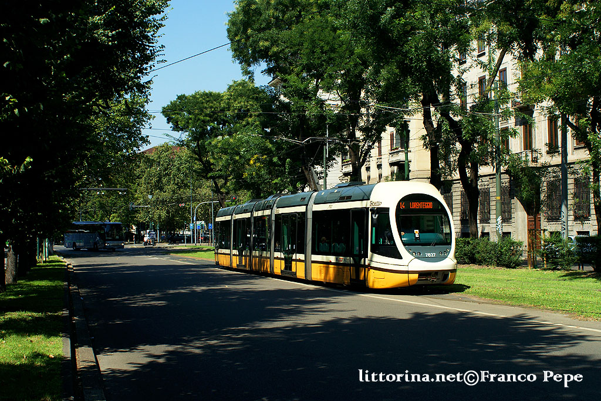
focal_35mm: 52
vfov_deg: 25.7
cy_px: 200
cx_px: 300
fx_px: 876
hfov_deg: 37.9
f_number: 6.3
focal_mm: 35
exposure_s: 1/500
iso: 200
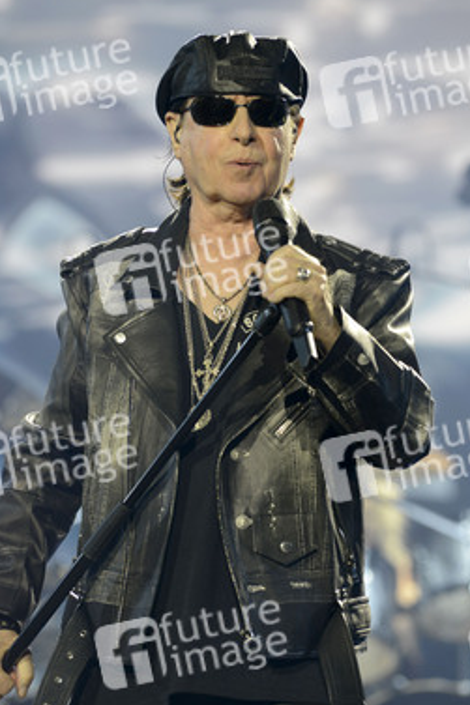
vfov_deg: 9.7
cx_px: 245
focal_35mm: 212
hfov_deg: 6.5
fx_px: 4155
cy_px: 365
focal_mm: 200
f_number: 4.5
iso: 1250
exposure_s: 1/640
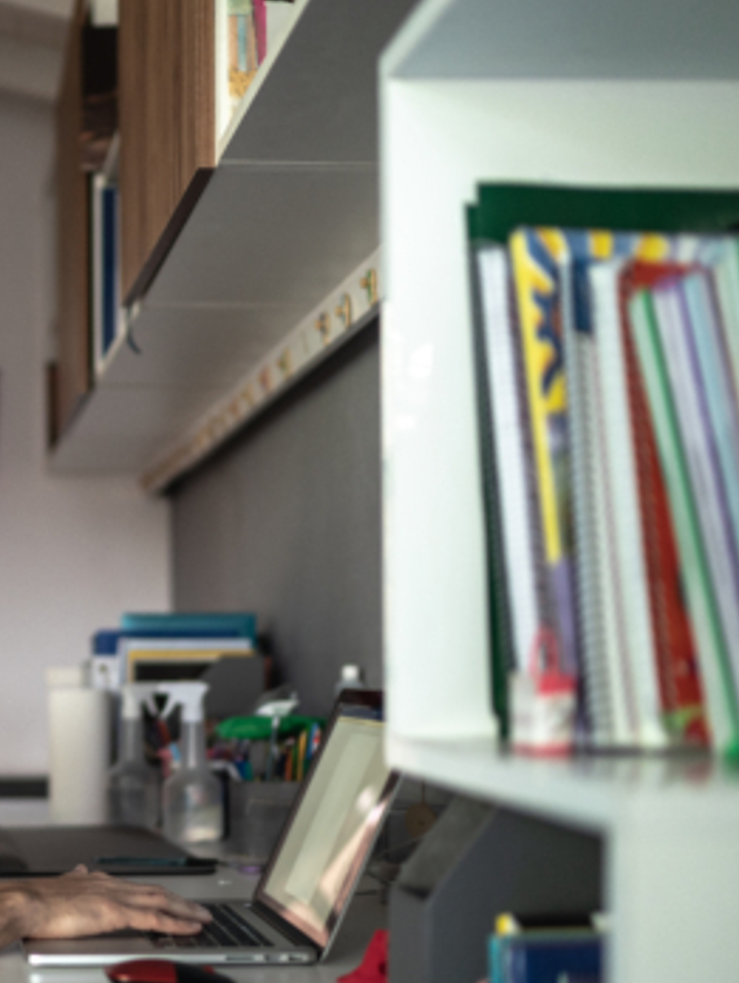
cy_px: 593
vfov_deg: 31.1
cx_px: -133
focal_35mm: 62
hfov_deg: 22.0
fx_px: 1762
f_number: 1.4
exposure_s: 1/125
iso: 640
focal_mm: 35
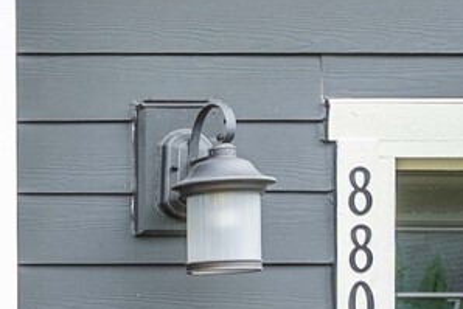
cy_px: 388
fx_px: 1171
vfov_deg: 14.5
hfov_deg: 14.7
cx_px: -635
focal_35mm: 91
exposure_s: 1/30
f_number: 7.1
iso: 320
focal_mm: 16
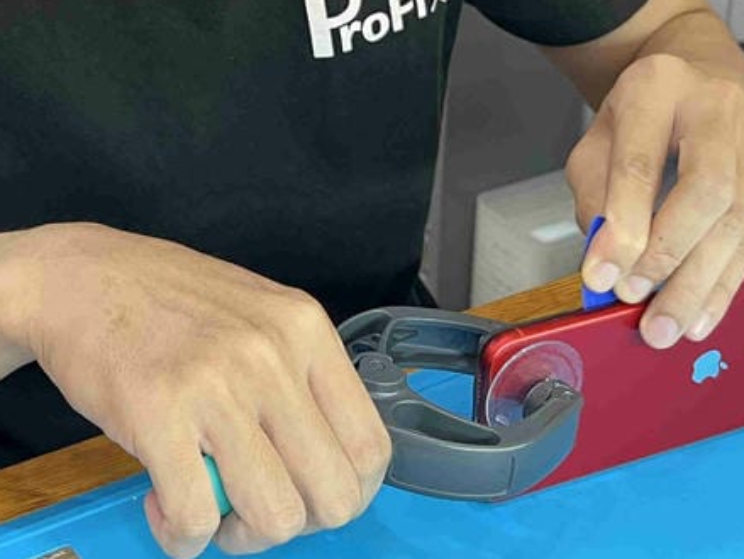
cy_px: -112
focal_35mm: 71
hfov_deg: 27.0
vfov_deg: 19.5
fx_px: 1527
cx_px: 193
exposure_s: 1/60
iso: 200
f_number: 1.5
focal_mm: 5.7
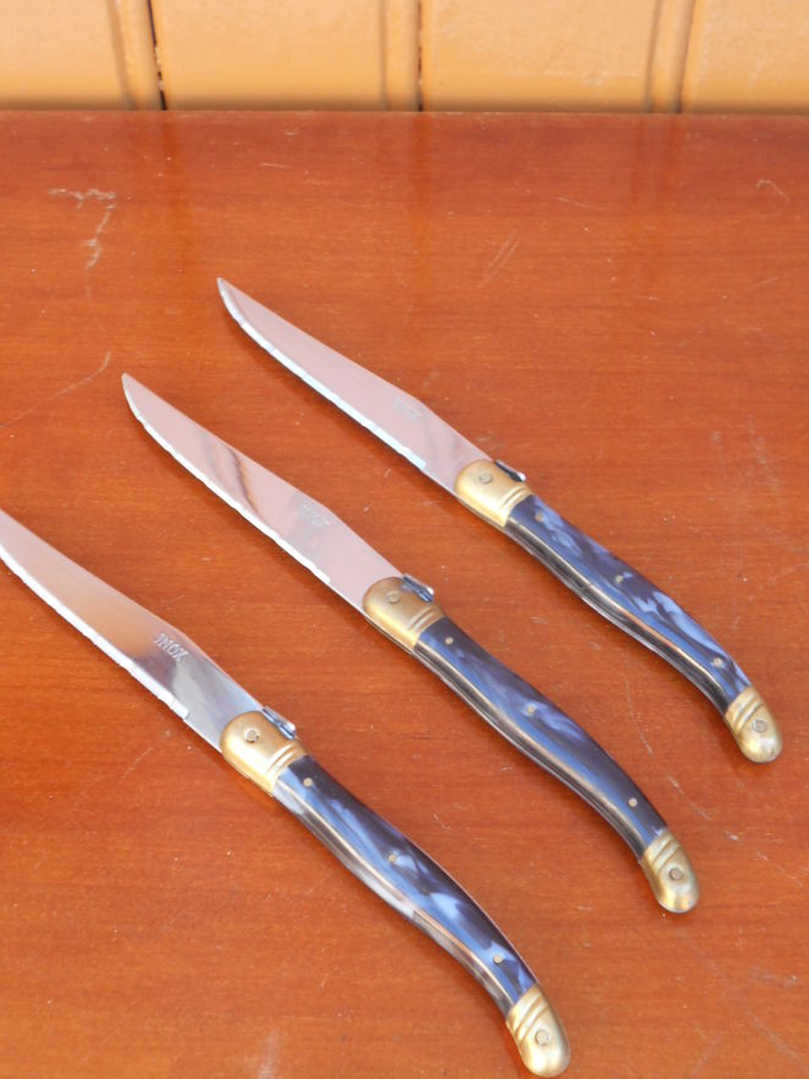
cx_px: 371
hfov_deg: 25.7
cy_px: 530
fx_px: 1776
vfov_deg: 33.8
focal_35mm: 57
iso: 140
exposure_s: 1/30
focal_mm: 8.8
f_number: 4.5
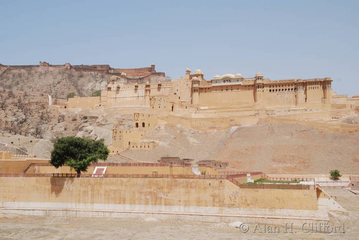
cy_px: 120
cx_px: 180
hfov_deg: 46.4
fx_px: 419
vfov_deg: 32.0
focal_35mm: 42
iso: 100
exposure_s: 1/160
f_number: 11
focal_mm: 28
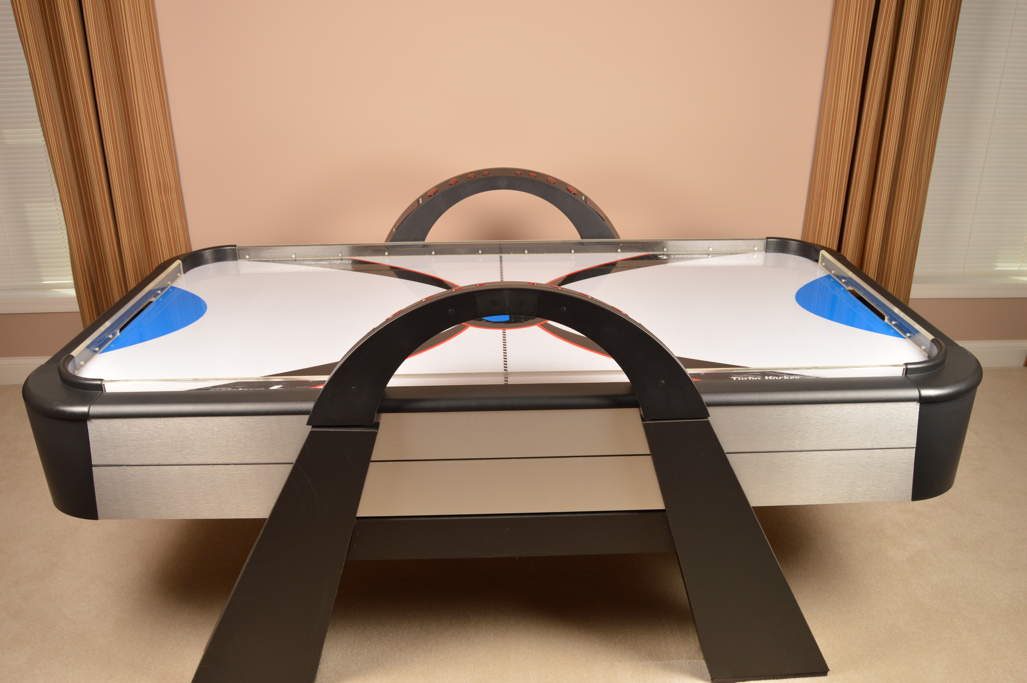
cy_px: 342
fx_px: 770
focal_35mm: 27
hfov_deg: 67.4
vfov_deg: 47.8
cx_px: 514
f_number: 6.3
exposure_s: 1/160
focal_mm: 18
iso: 200
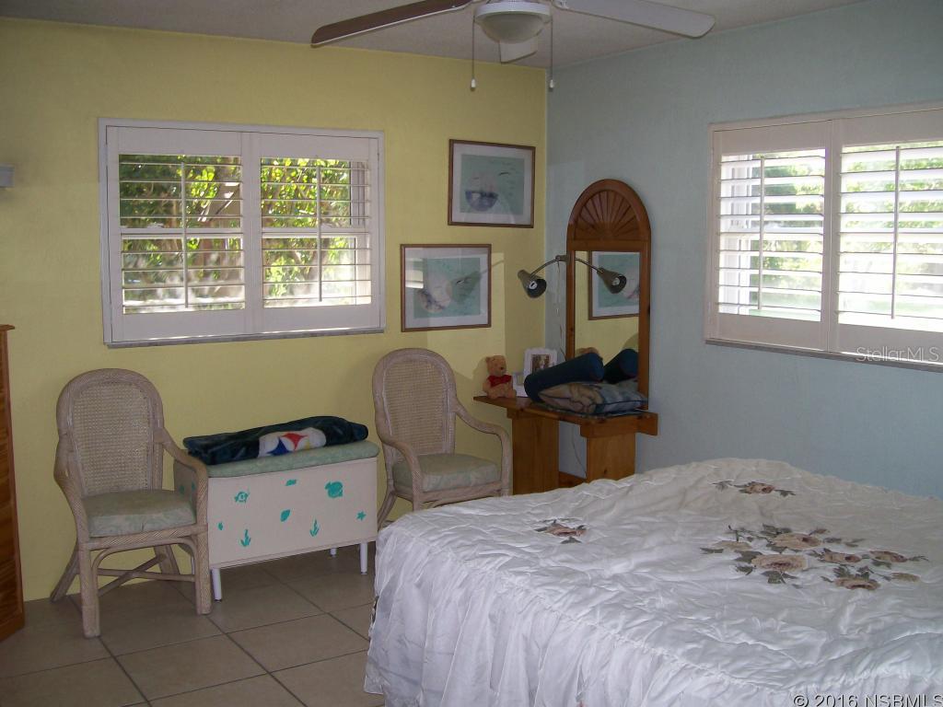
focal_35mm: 36
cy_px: 354
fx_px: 981
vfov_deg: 39.7
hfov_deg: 51.4
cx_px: 472
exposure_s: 1/64
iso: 80
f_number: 2.7
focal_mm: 6
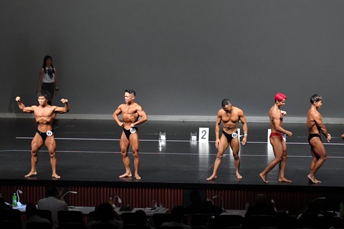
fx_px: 1328
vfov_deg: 9.9
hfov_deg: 14.7
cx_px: 220
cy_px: 125
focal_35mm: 139
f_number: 5.6
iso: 5000
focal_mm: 70
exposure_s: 1/400
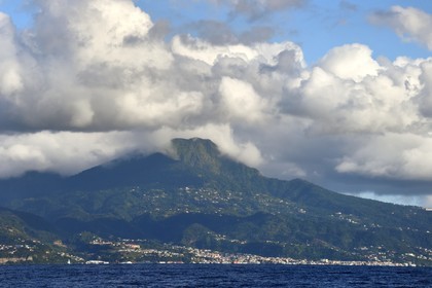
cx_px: 216
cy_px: 144
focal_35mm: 185
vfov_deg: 7.4
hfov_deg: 11.1
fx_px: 2220
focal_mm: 185
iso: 400
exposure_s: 1/1000
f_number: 14
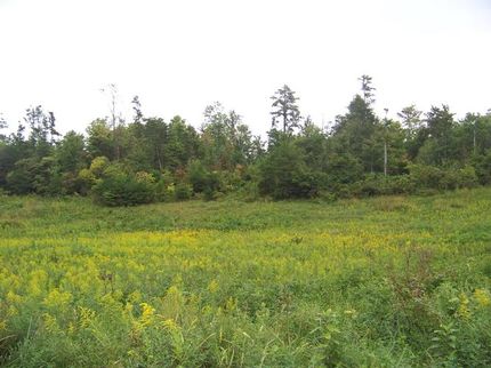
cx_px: 246
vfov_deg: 39.6
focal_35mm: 36
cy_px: 184
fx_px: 510
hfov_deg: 51.4
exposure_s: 1/125
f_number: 2.8
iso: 64
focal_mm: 5.85
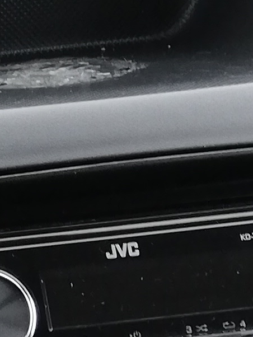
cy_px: 255
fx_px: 1938
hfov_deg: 6.8
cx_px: -461
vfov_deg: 9.9
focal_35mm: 199
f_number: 2.2
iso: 125
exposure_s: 1/50
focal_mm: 3.81
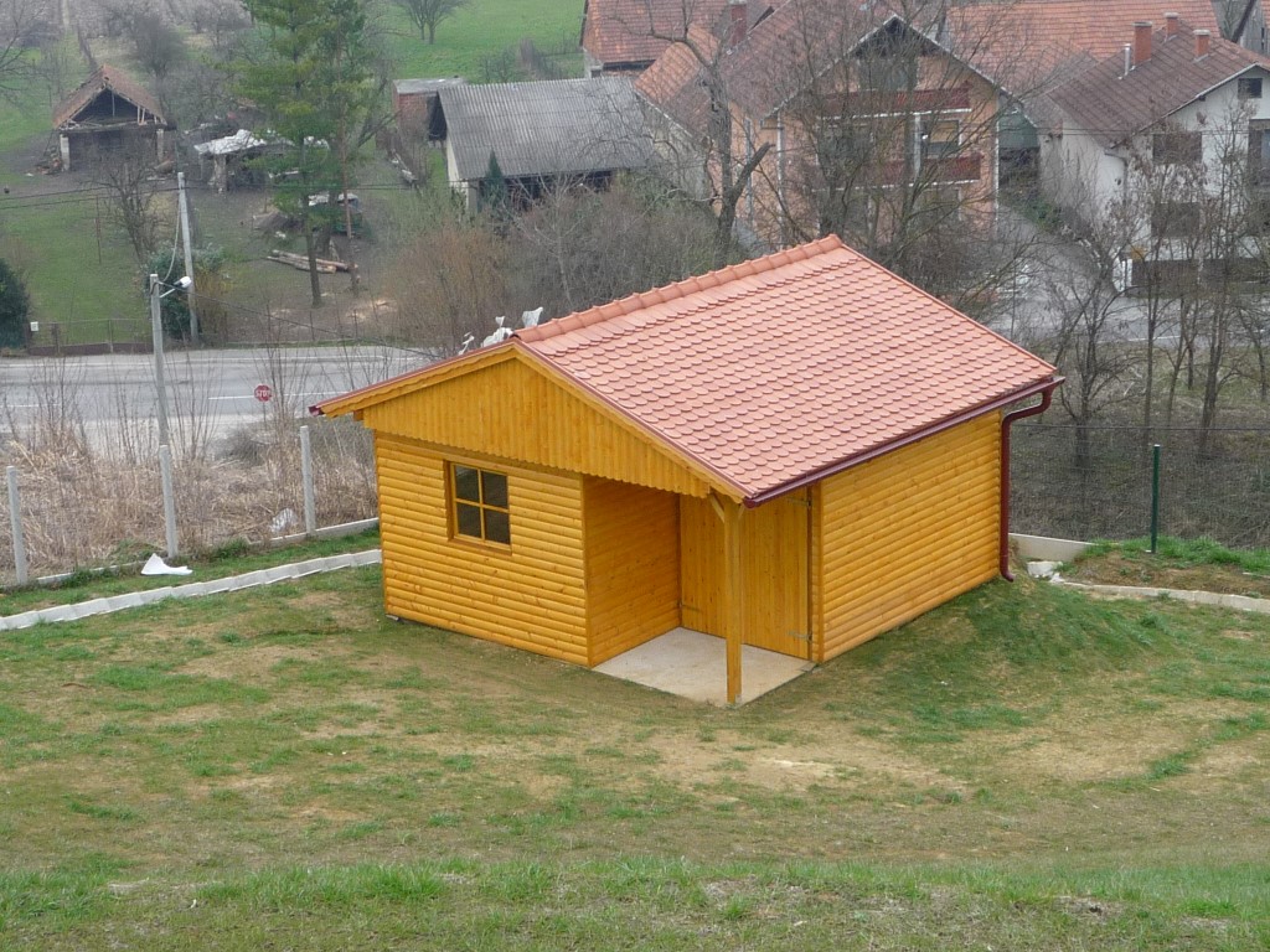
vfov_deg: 20.7
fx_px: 2605
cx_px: 635
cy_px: 476
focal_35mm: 71
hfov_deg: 27.4
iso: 100
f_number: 4.3
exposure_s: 1/160
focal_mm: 7
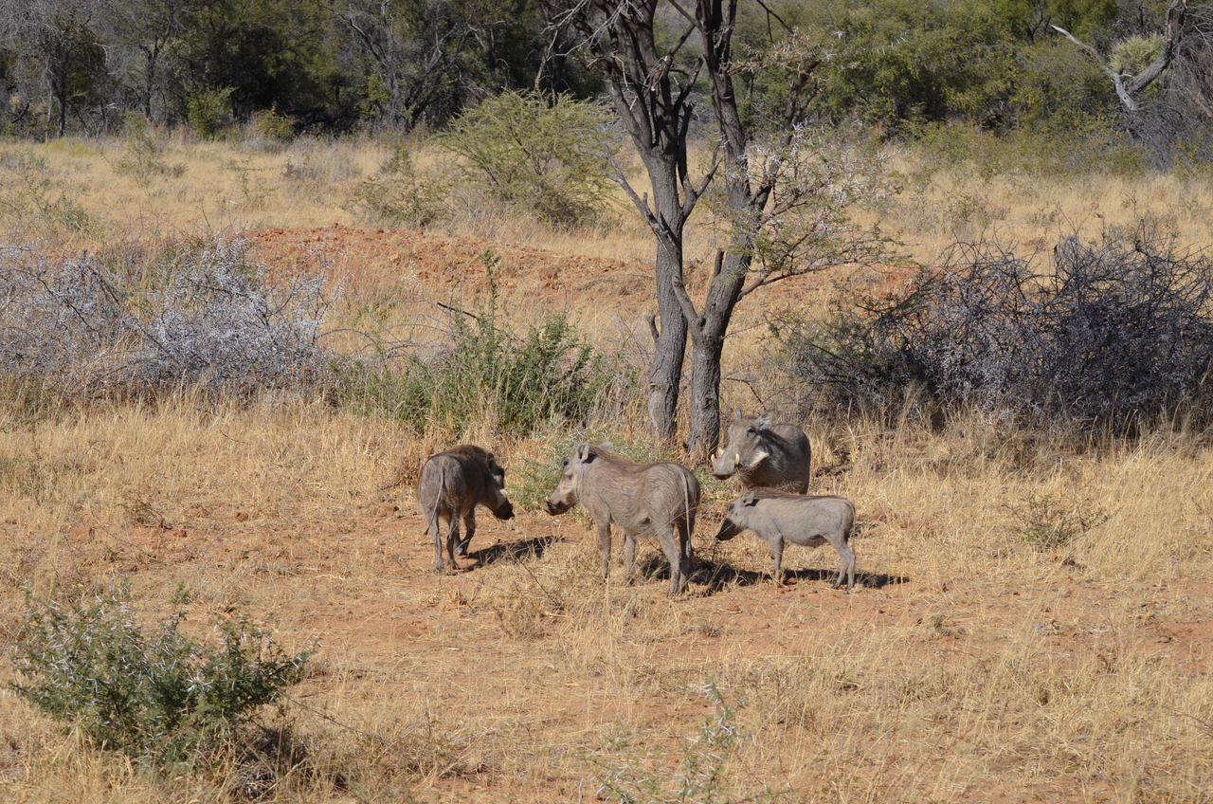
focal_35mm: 117
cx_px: 606
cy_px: 402
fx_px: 3934
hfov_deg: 17.5
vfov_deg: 11.7
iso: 100
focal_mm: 78
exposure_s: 1/320
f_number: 9
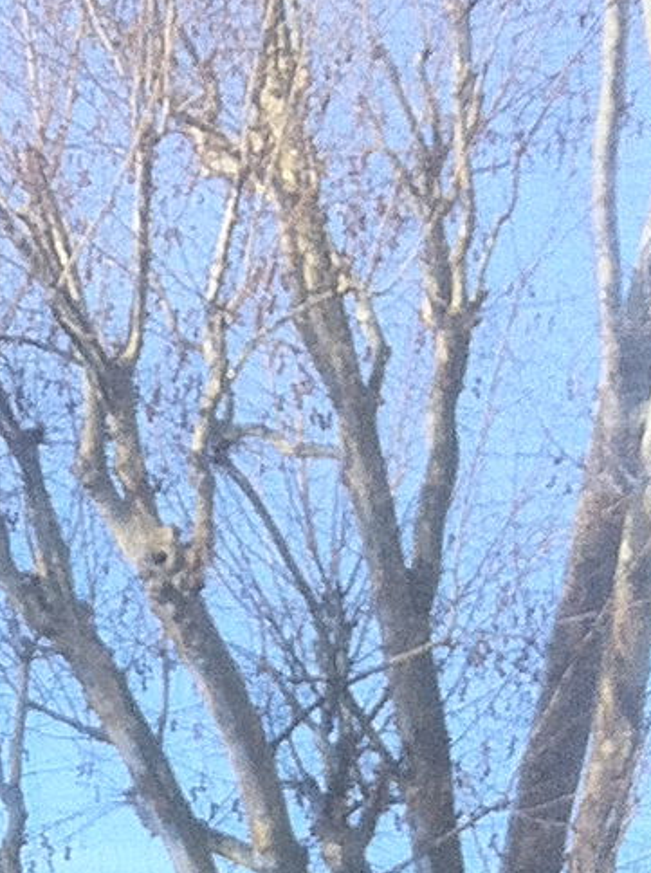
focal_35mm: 155
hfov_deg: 8.9
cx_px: -765
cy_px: 1306
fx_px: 3900
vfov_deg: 12.2
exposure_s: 1/382
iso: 80
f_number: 2.8
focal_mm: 3.85
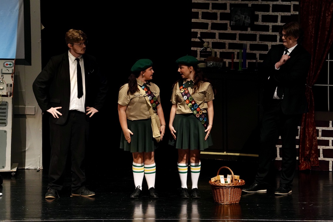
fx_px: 2359
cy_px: 111
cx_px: 166
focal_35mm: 255
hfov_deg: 8.1
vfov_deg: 5.4
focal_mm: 255
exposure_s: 1/100
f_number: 7.1
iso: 3200
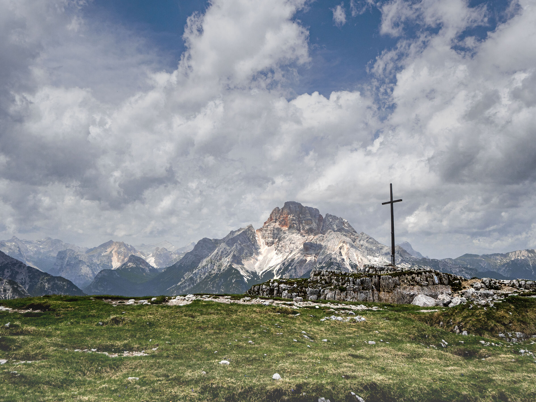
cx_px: 268
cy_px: 201
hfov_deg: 51.4
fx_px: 557
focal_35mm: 36
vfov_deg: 39.7
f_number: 4
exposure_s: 1/1250
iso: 200
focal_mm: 18
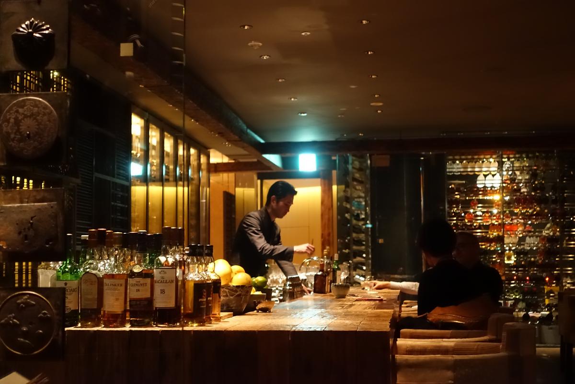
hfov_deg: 36.2
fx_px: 878
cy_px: 192
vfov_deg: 24.6
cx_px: 288
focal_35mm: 55
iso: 3200
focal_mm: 20.25
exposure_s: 1/8
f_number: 2.8
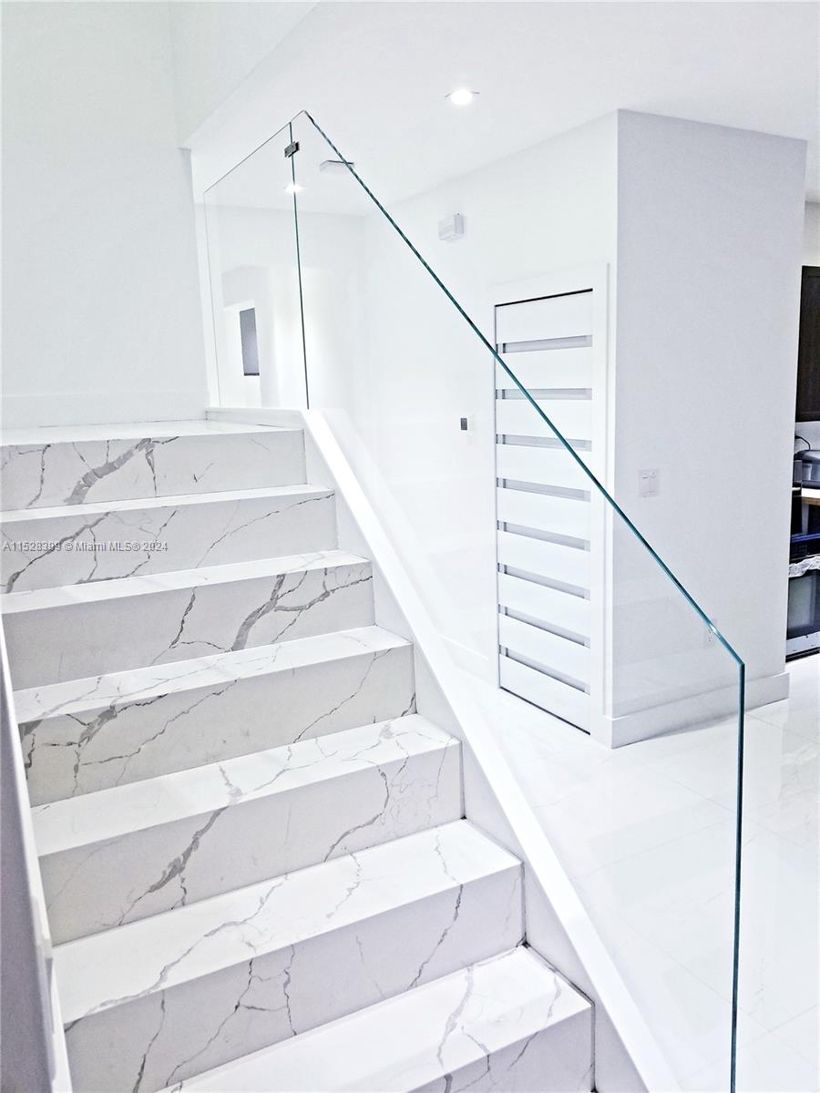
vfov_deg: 67.3
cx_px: 410
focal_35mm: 26
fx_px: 821
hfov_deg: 53.1
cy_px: 546
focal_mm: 4.25
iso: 160
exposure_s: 1/30
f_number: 1.7
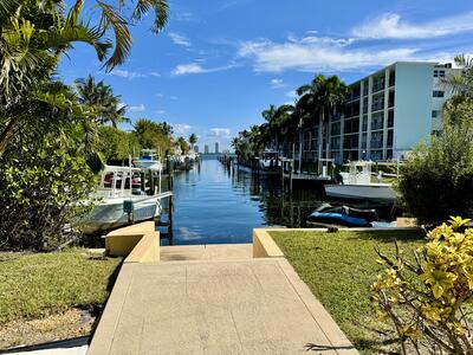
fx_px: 328
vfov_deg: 56.8
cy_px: 178
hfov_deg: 71.6
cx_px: 236
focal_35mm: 24
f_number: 1.78
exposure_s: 1/7353
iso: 80
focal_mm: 6.76
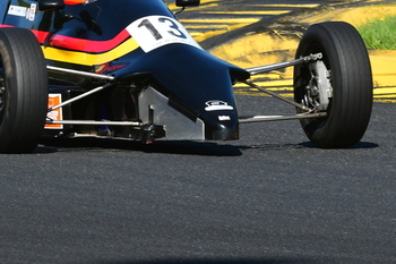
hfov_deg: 2.2
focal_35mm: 925
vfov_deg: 1.5
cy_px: -3
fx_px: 10170
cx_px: 134
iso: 500
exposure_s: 1/640
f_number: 11
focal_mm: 270
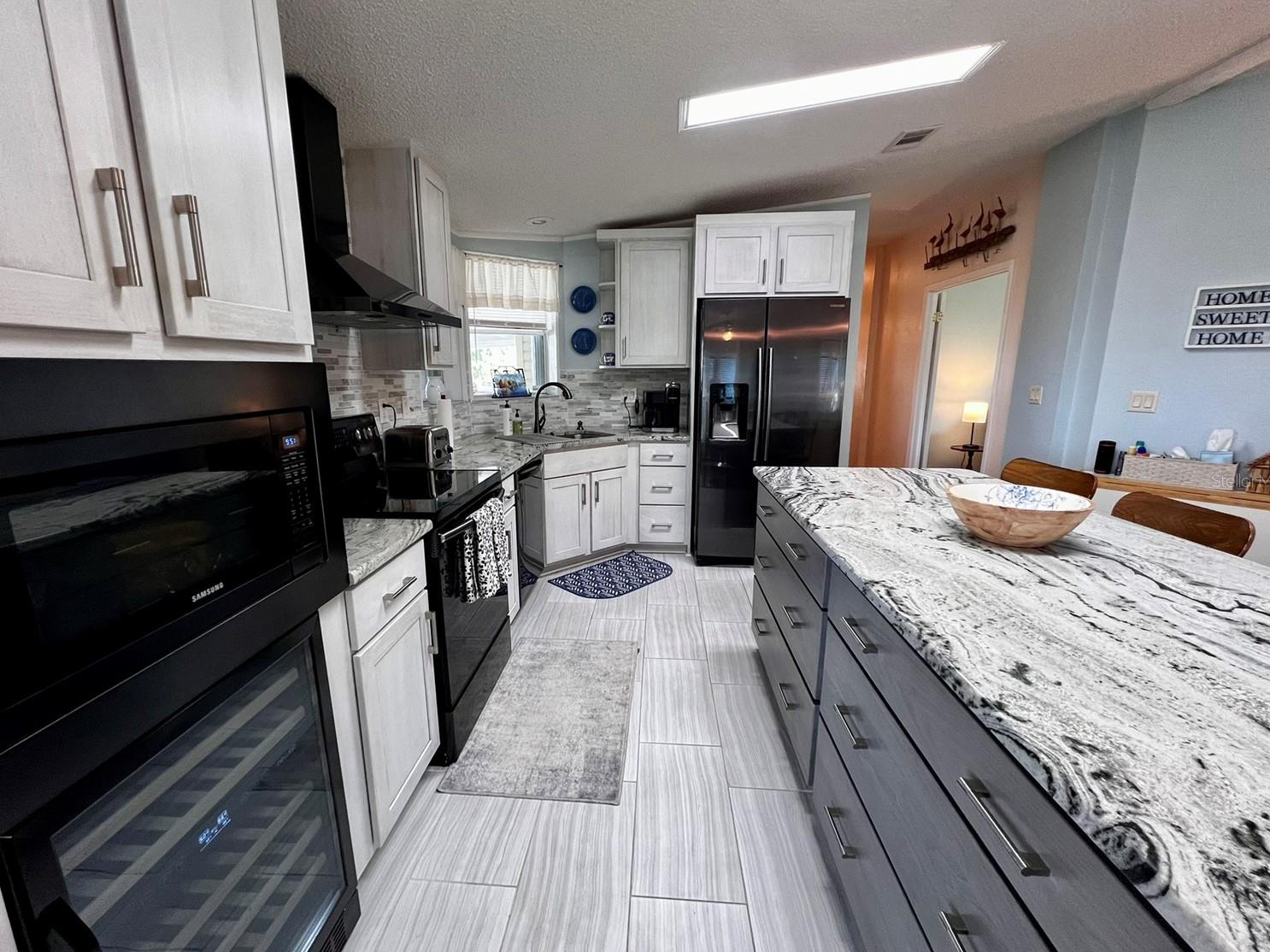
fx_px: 514
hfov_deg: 102.0
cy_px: 480
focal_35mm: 14
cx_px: 609
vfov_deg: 85.7
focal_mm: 1.57
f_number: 1.8
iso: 200
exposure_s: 1/60
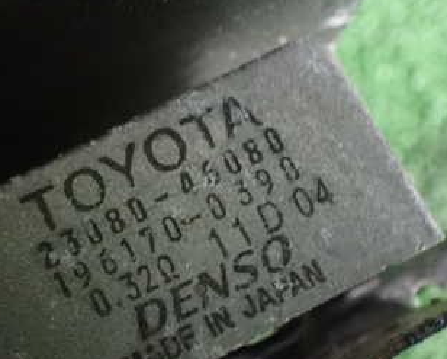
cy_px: 240
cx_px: 199
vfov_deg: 26.6
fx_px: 755
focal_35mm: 57
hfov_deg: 33.0
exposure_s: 1/30
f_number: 2.3
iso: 1600
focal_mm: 5.4
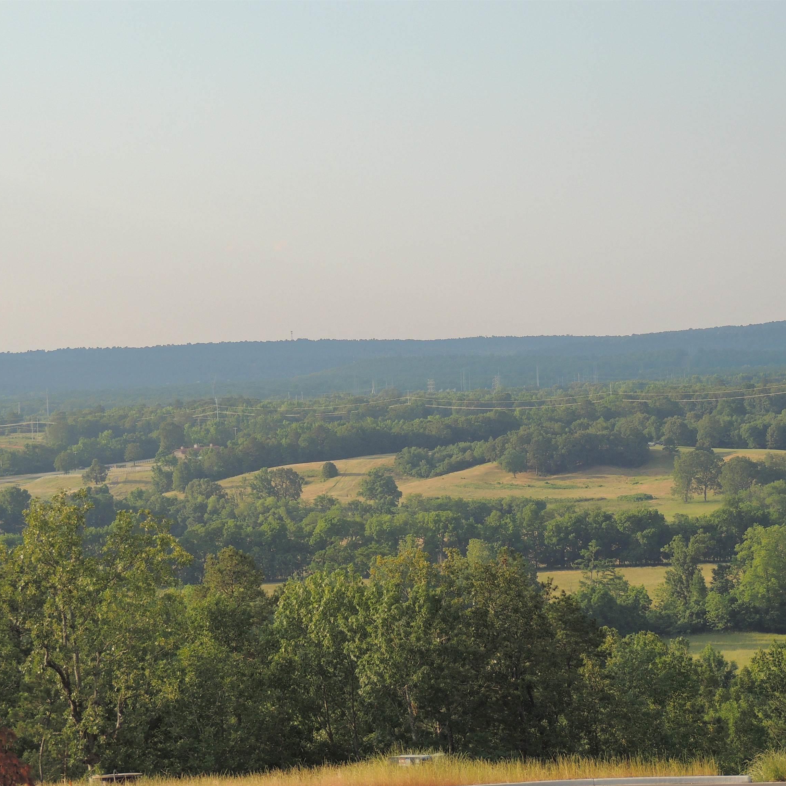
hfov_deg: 12.3
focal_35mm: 142
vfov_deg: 12.3
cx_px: 325
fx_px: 3648
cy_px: 394
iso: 100
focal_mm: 21.4
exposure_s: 1/320
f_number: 4.2
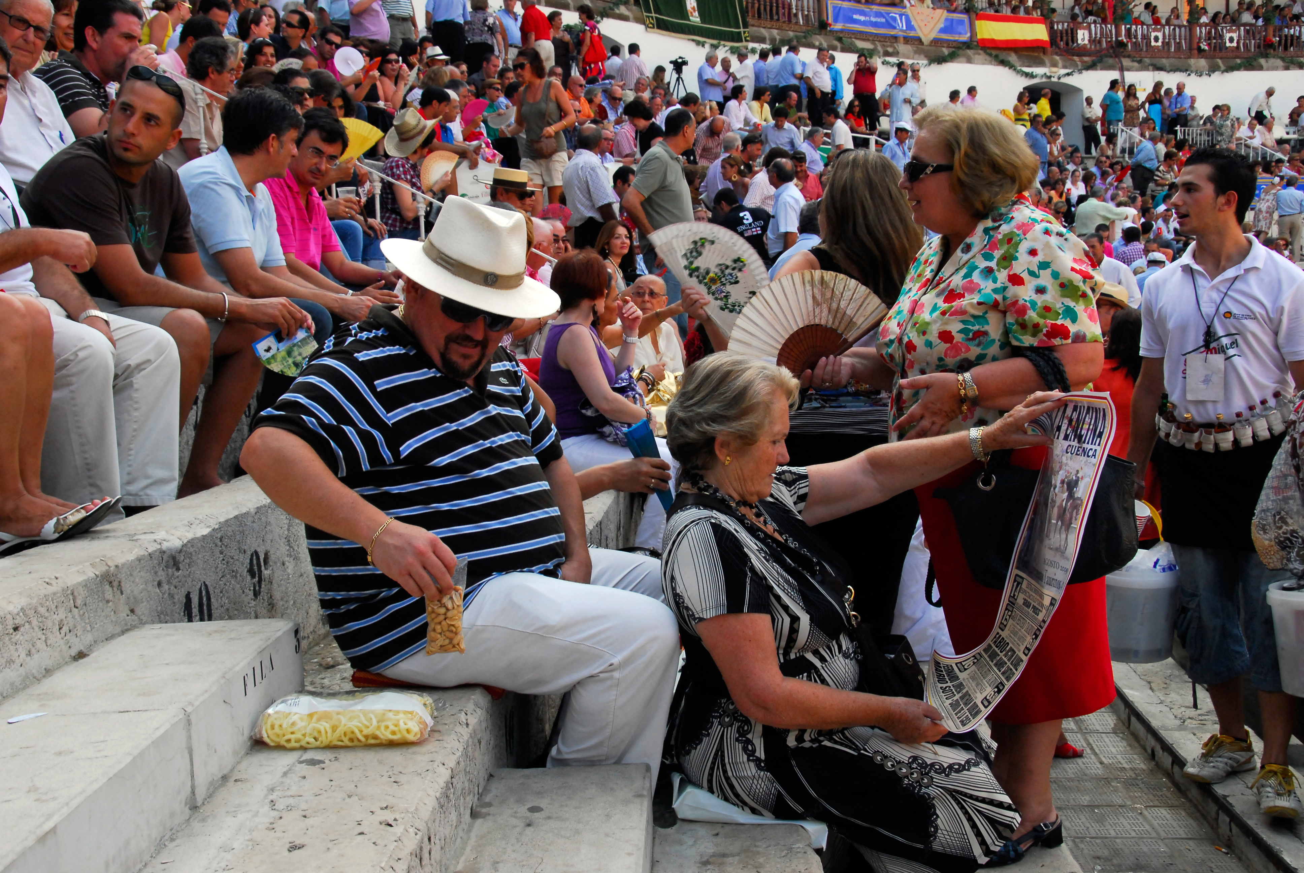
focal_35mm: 39
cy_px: 436
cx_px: 652
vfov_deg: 34.3
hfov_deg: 49.5
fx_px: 1414
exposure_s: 1/250
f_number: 8
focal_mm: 26
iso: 500
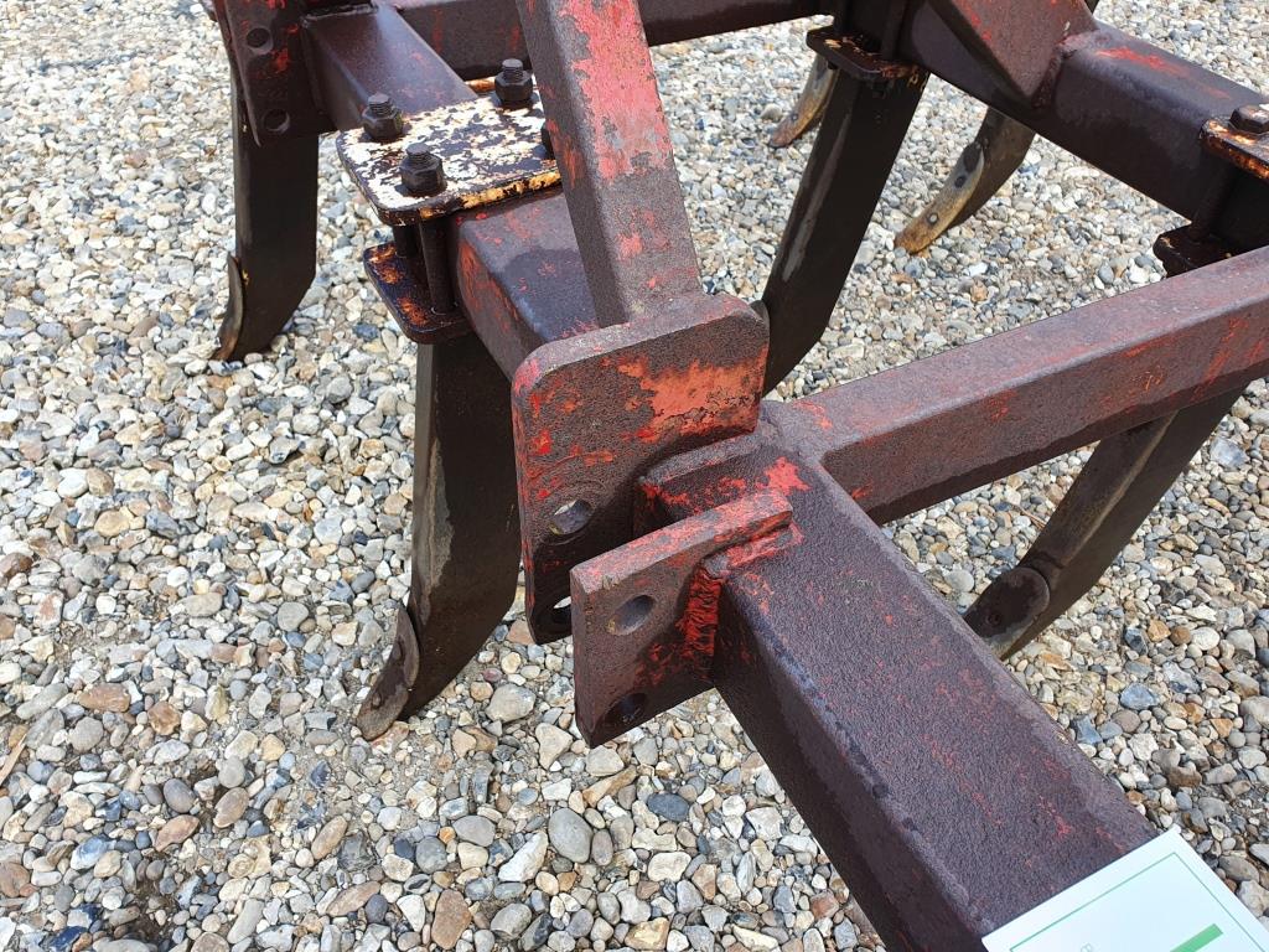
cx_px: 634
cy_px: 476
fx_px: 953
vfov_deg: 53.1
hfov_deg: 67.3
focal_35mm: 26
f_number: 2.4
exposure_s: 1/185
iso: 50
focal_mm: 4.32
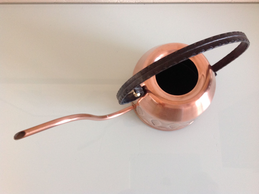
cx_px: 130
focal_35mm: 35
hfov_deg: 52.7
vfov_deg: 40.6
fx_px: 261
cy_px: 97
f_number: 2.4
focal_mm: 4.28
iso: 160
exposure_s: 1/15
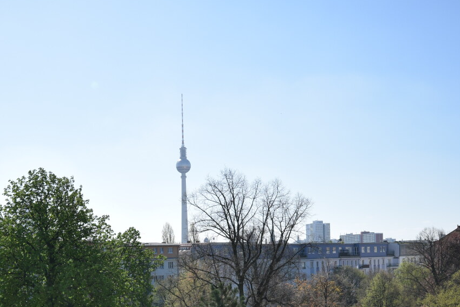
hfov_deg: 37.2
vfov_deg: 24.9
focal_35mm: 53
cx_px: 163
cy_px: 268
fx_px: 677
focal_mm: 20
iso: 200
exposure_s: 1/400
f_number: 10
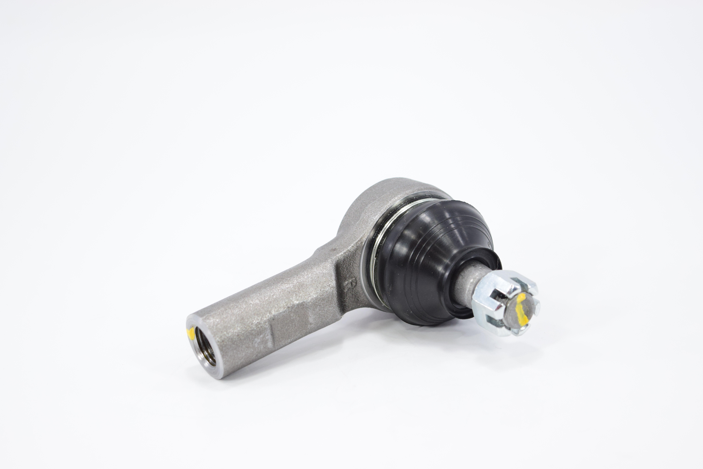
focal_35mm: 82
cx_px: 352
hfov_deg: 24.6
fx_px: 1611
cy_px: 234
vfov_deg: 16.6
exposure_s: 1/100
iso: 640
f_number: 5.6
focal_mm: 55
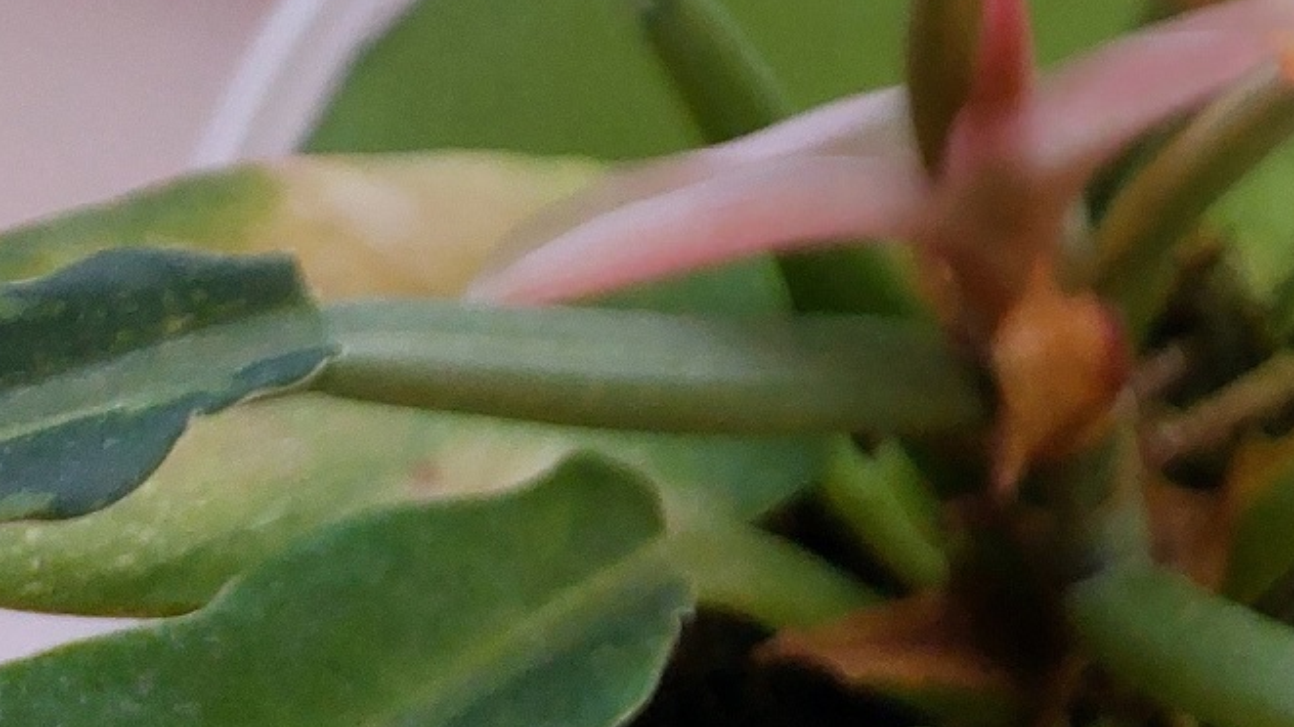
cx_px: 1331
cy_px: -1204
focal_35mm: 79
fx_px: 2710
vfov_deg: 11.5
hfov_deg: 25.4
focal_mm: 5.23
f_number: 1.8
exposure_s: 1/120
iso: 200
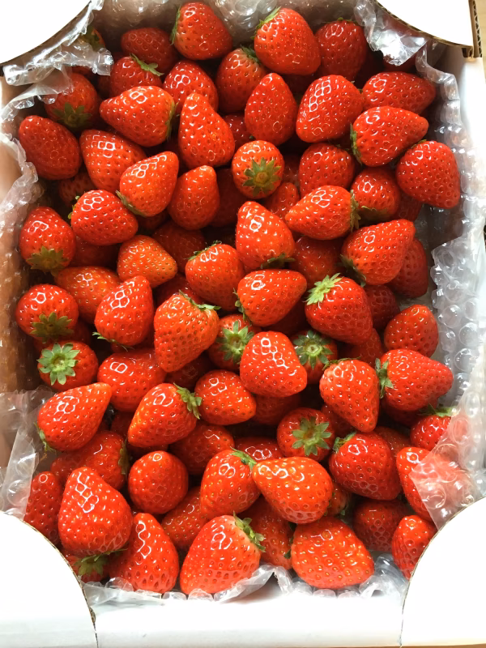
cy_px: 324
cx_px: 243
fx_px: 543
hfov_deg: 48.2
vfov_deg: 61.7
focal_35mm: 29
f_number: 2.2
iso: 125
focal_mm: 4.15
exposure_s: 1/30
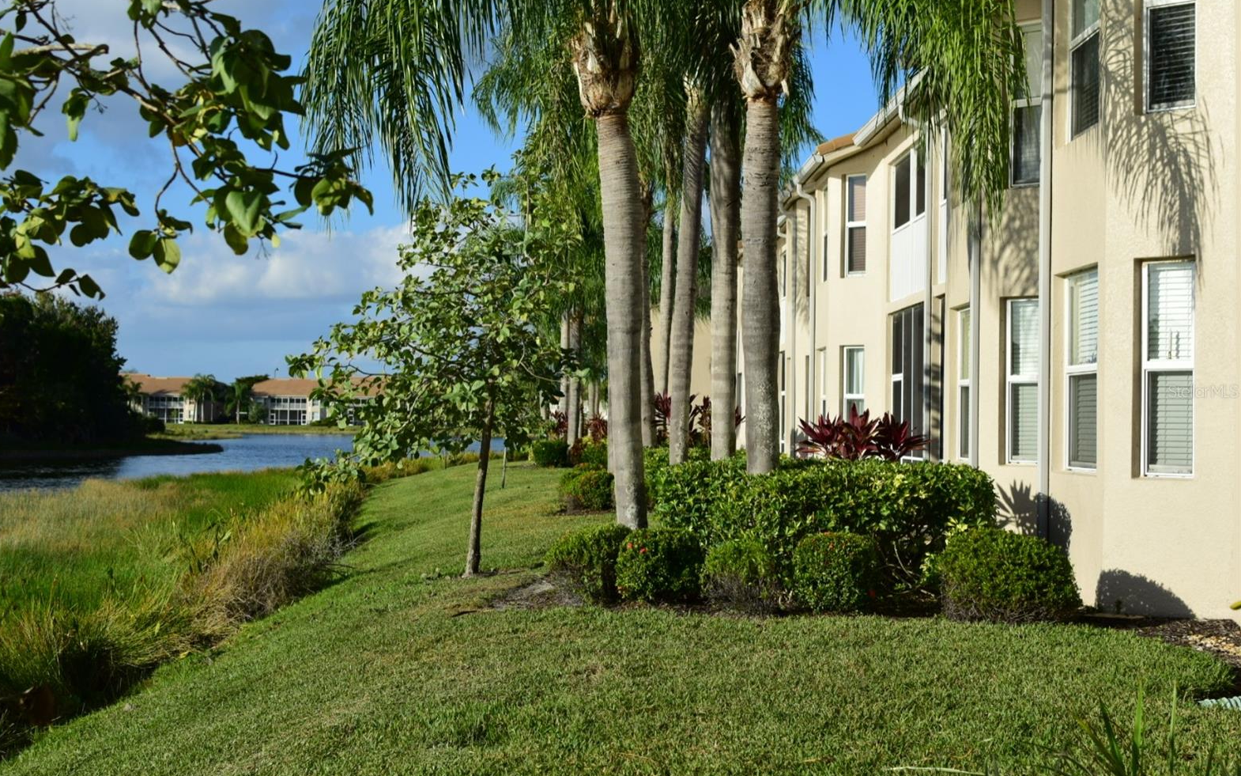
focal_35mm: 55
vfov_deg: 23.8
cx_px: 609
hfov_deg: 37.2
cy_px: 391
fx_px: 1844
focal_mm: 35
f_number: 4.5
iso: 160
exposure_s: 1/1600
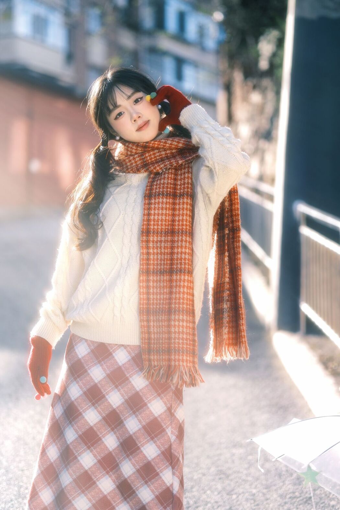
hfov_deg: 16.3
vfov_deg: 24.2
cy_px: 255
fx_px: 1190
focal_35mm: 84
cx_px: 170
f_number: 1.4
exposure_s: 1/1600
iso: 80
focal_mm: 56
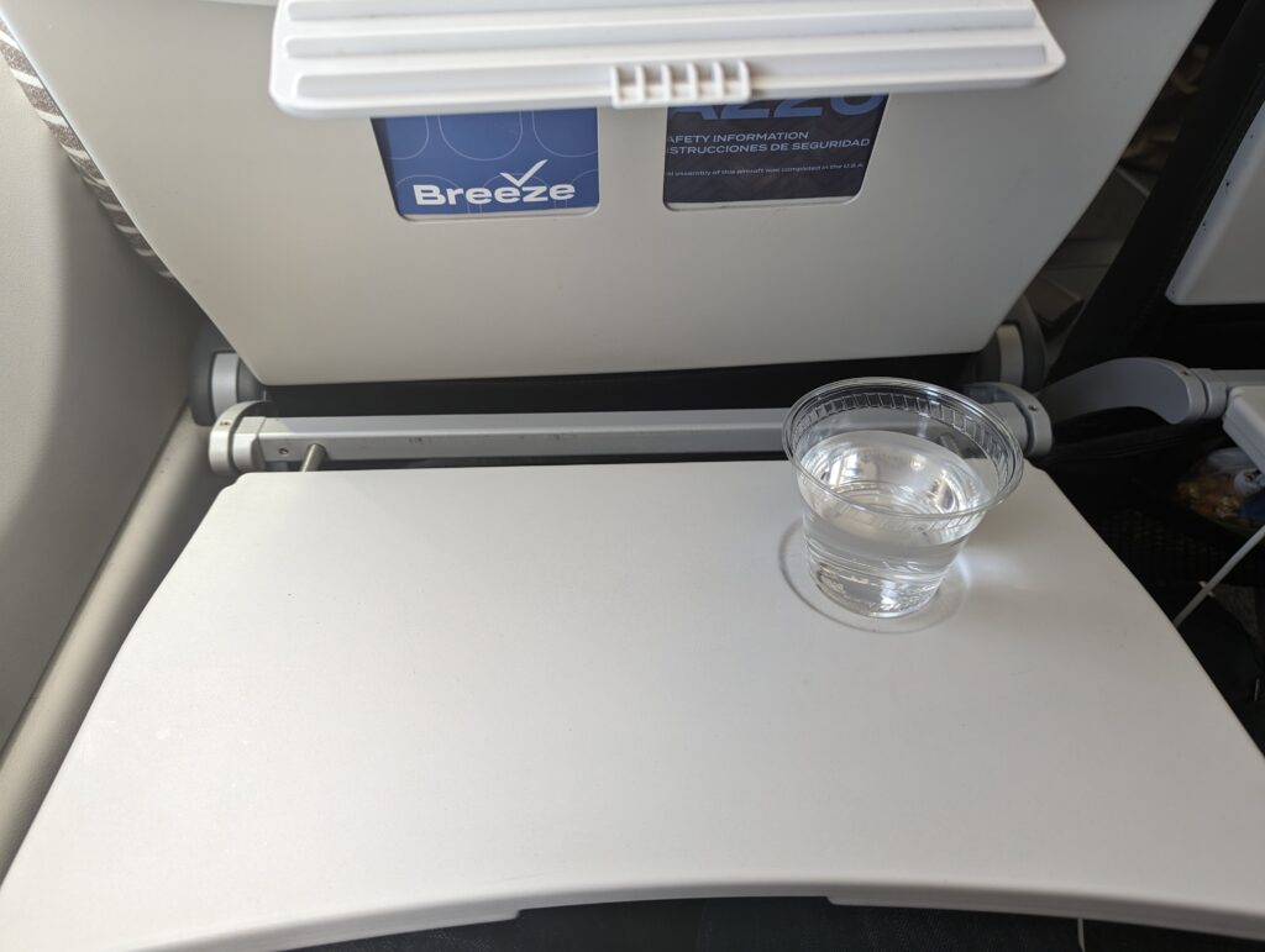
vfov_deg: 56.9
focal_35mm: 24
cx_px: 632
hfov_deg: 71.5
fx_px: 878
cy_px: 476
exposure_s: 1/23.8
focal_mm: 6.81
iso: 71
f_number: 1.85
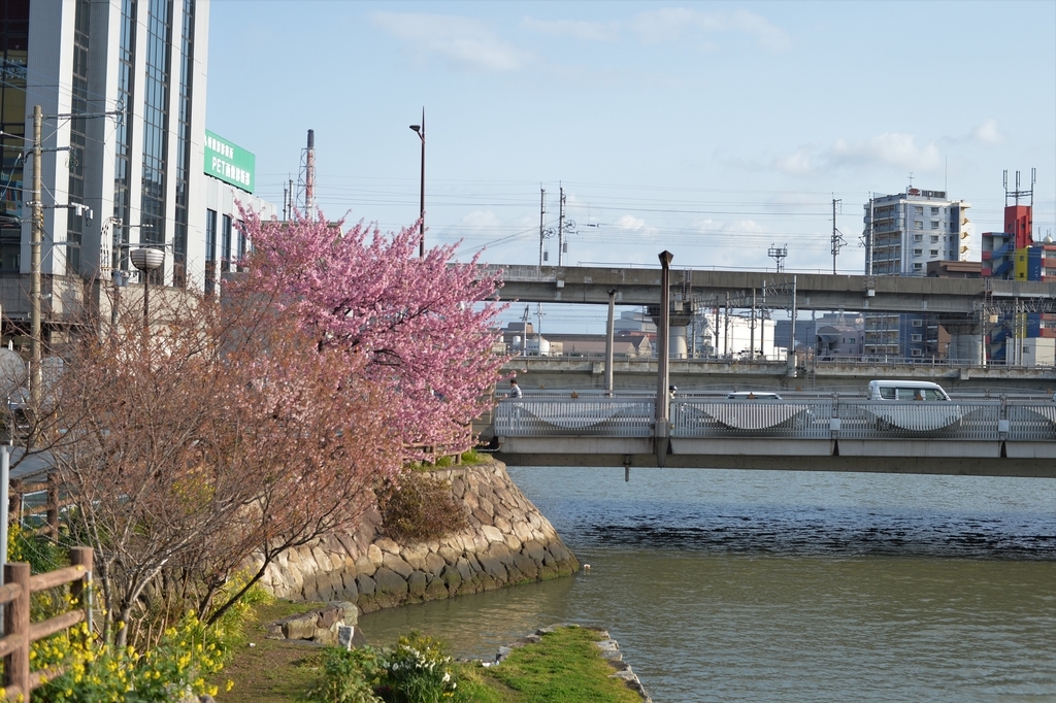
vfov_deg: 27.0
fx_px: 1466
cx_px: 528
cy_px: 352
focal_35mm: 50
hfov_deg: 39.6
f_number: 4.5
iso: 720
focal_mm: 50
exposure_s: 1/4000
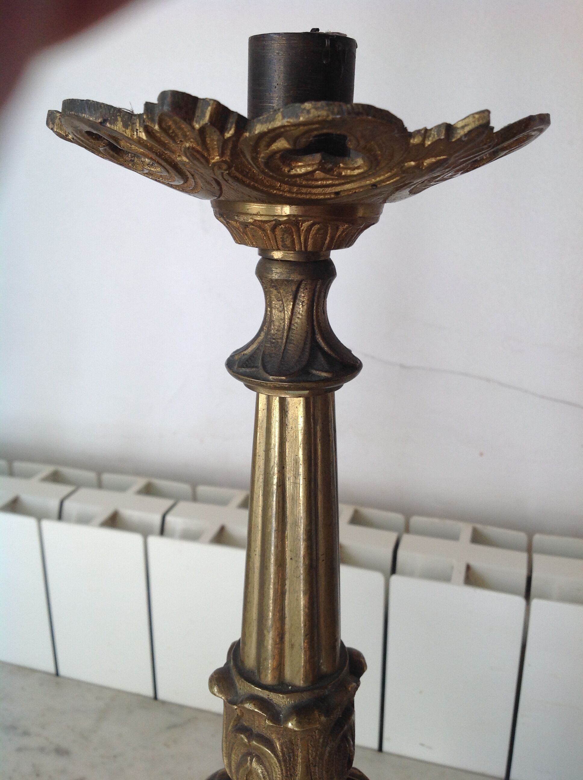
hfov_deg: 40.6
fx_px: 788
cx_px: 292
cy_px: 390
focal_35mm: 35
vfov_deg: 52.7
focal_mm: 4.28
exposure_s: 1/120
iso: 64
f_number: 2.4
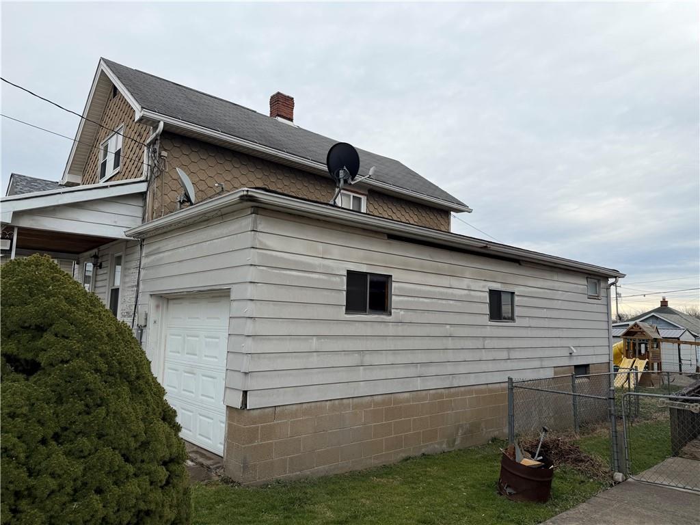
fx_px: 485
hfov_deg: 71.6
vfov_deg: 56.8
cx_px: 350
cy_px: 262
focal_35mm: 24
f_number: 1.78
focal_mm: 6.76
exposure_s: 1/1689
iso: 80
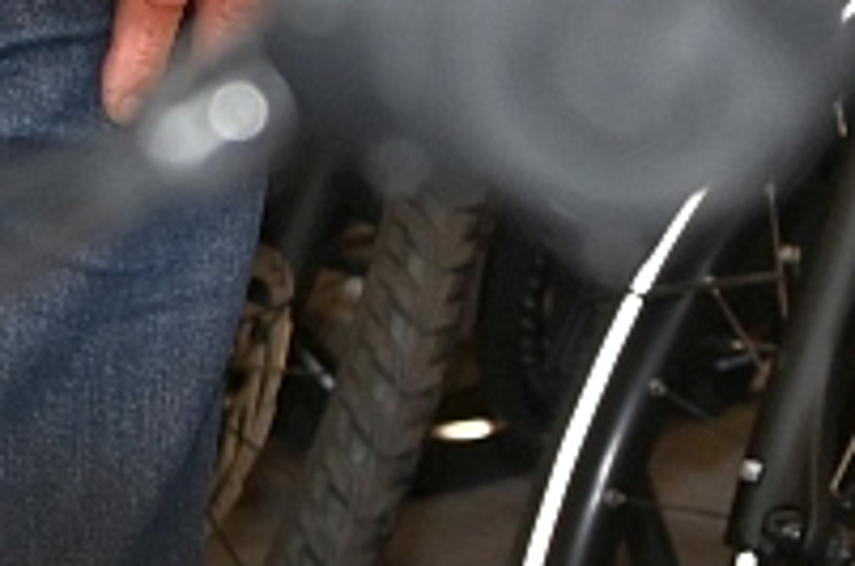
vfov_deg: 3.8
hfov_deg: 5.8
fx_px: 8151
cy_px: -1209
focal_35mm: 344
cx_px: -1017
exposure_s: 1/60
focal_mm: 46
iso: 500
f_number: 5.3
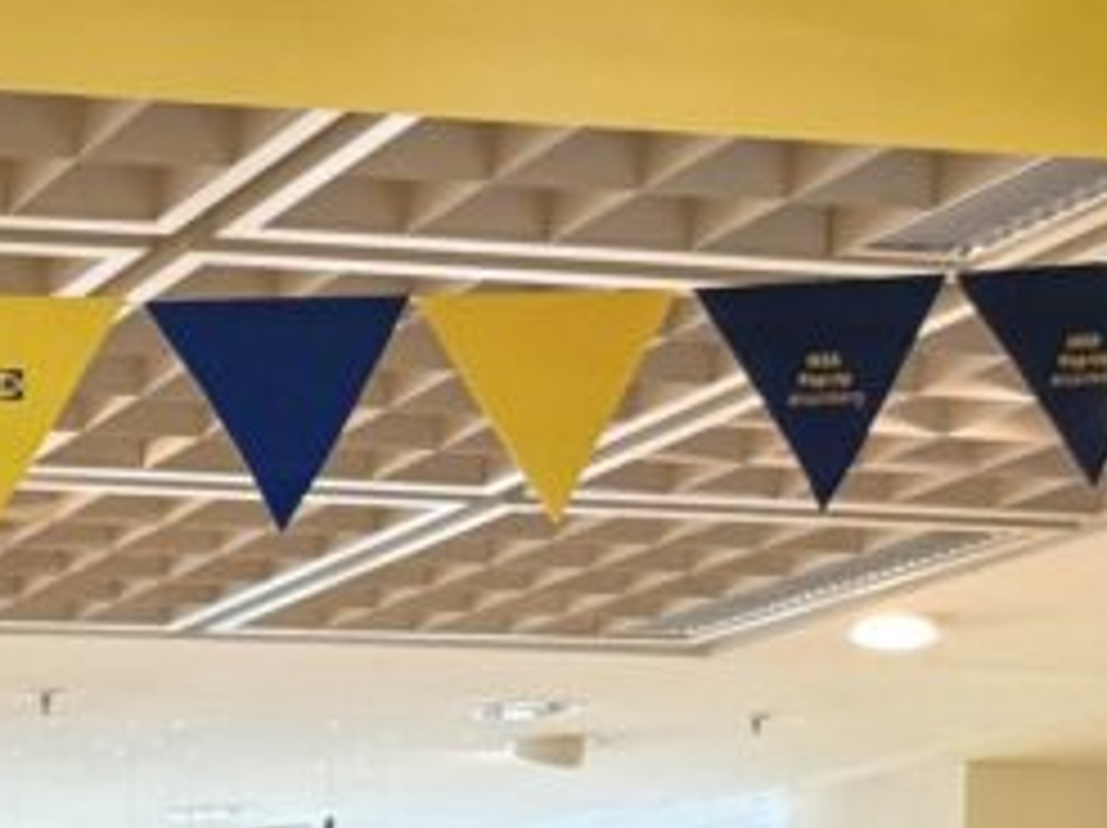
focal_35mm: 100
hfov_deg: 16.3
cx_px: -922
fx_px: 3195
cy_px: 1620
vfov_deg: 13.0
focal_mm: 6.76
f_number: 1.78
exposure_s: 1/100
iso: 100
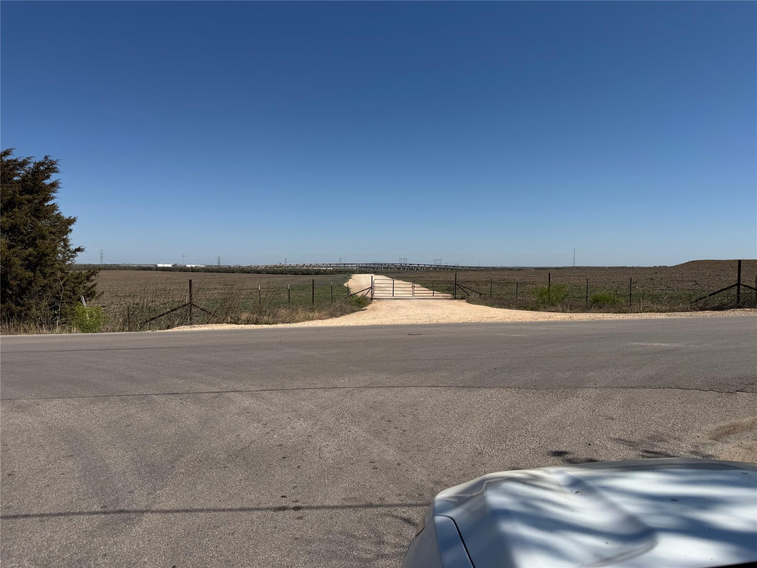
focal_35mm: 24
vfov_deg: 56.8
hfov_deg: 71.6
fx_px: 525
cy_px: 284
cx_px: 378
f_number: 1.78
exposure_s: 1/9091
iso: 80
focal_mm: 6.76
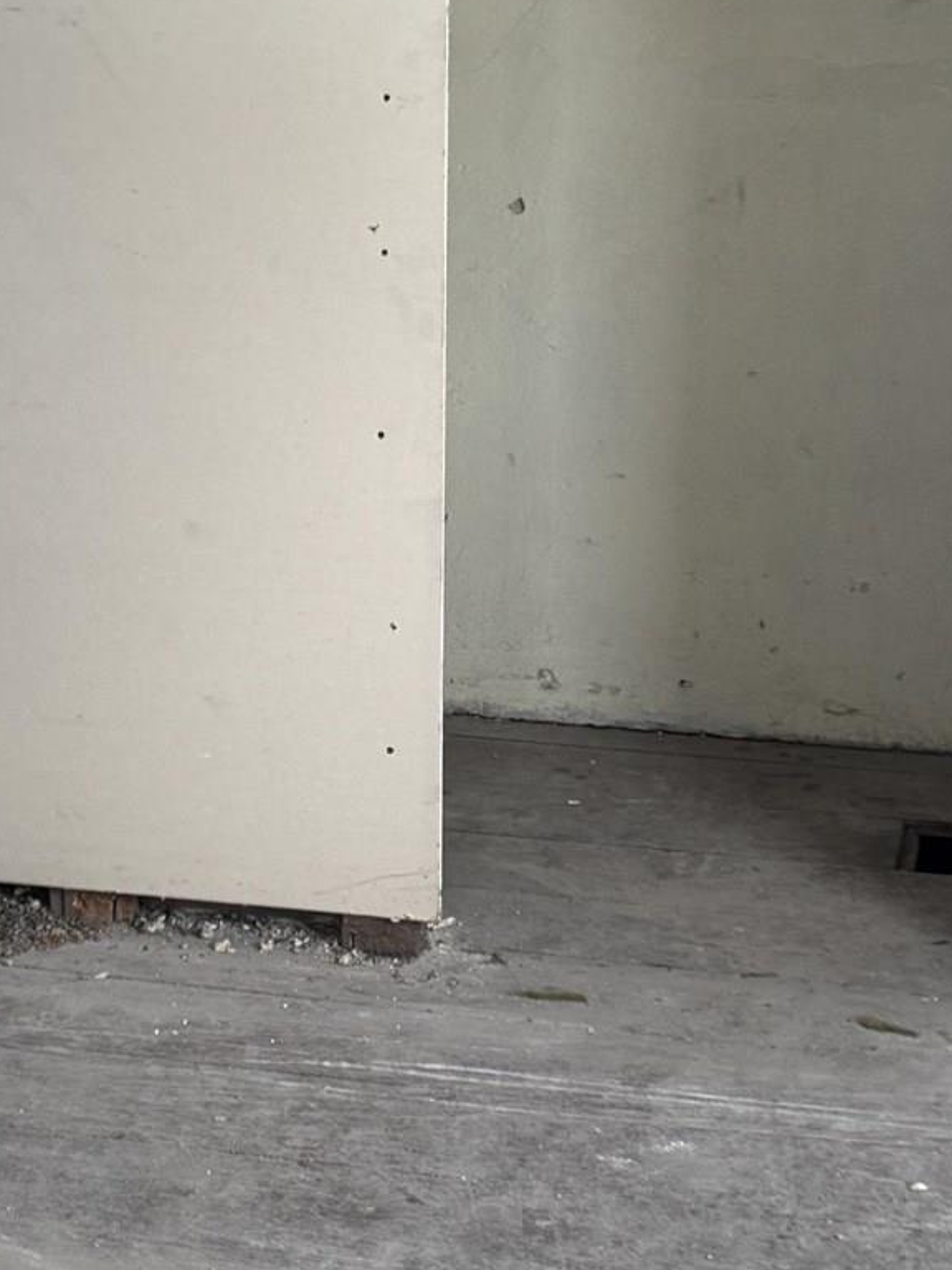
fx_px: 2640
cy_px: 691
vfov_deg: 27.0
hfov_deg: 20.4
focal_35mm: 72
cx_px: 456
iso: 200
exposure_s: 1/121
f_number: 1.78
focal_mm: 6.76
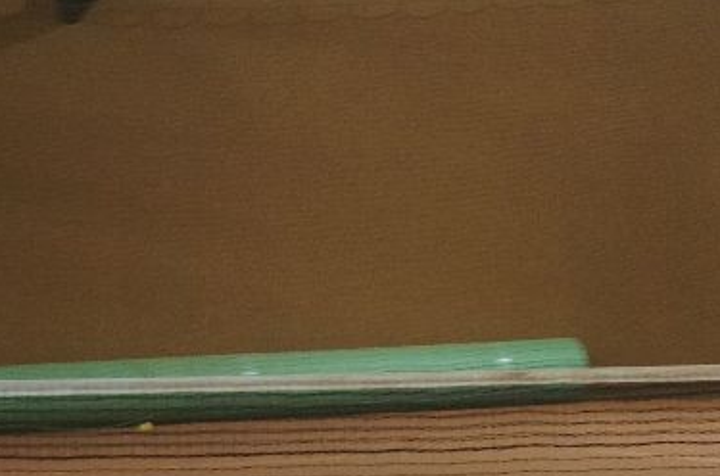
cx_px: 697
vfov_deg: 5.7
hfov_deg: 8.6
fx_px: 4789
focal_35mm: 240
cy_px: 503
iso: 3200
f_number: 4.5
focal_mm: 75
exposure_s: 1/125
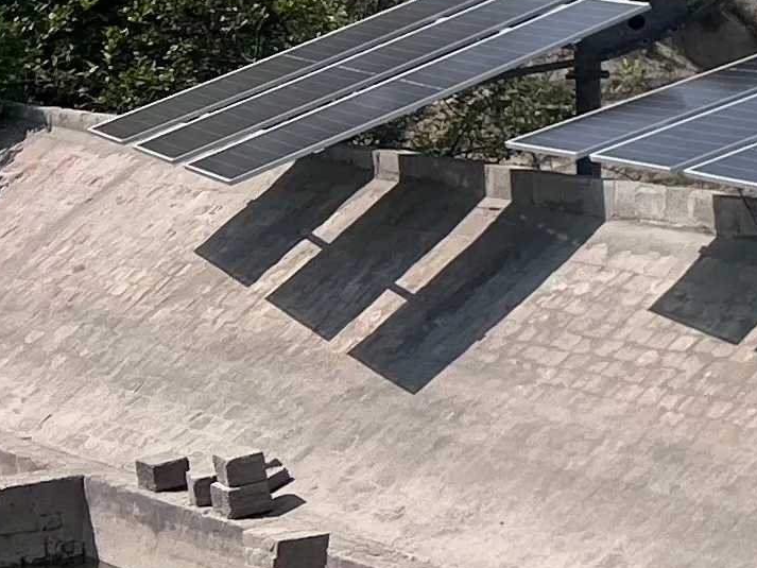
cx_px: 2113
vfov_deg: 10.0
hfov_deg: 10.4
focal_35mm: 147
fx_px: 3215
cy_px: -55
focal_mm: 5.7
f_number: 1.5
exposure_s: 1/6211
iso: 50
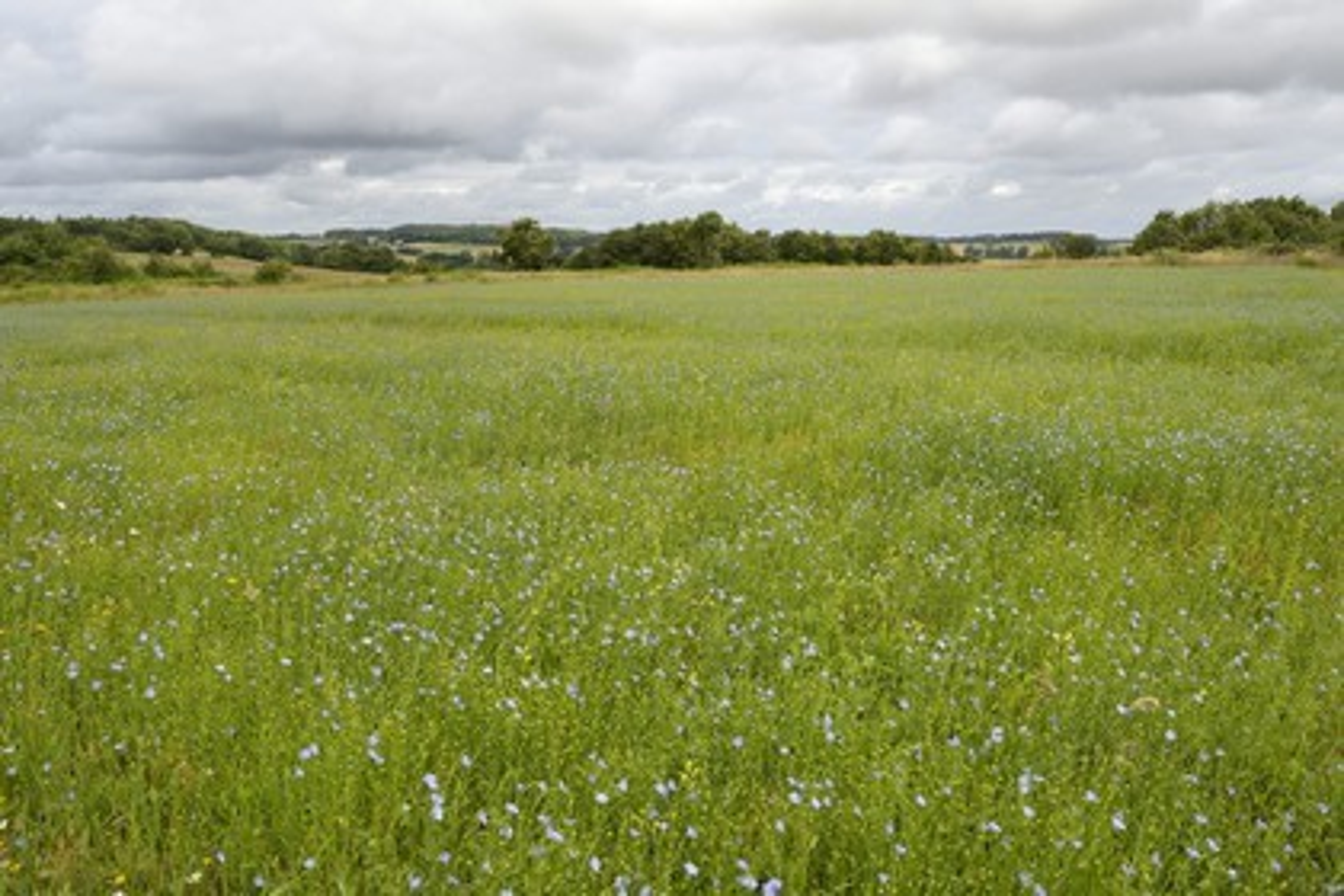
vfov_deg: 42.3
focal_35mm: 31
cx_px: 672
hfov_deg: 60.3
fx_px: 1157
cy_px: 448
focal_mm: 31
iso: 200
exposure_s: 1/200
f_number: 10
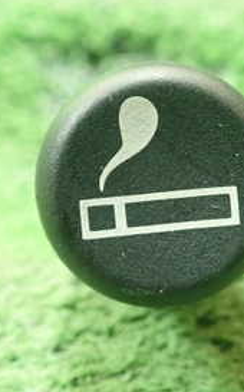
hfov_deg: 18.4
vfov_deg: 29.4
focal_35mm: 70
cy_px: 188
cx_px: 191
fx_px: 747
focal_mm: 5.5
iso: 800
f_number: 2.3
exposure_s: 1/100
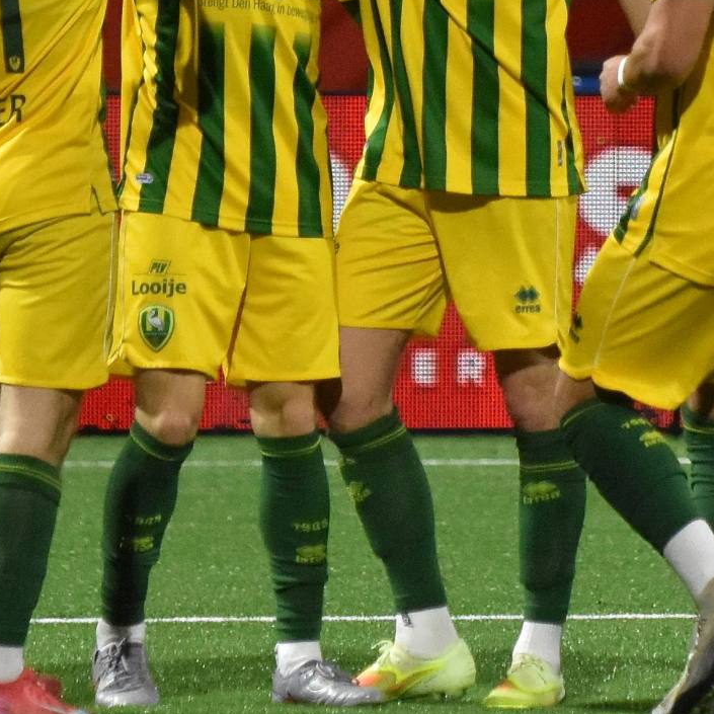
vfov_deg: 3.3
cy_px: 136
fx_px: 12558
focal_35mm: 538
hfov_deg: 3.3
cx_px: 649
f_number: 2.8
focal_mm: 155
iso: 2000
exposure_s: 1/640
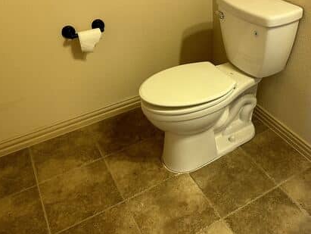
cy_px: 96
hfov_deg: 51.5
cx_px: 211
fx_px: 315
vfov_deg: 40.6
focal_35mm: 35
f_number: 1.78
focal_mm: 6.86
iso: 250
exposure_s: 1/60
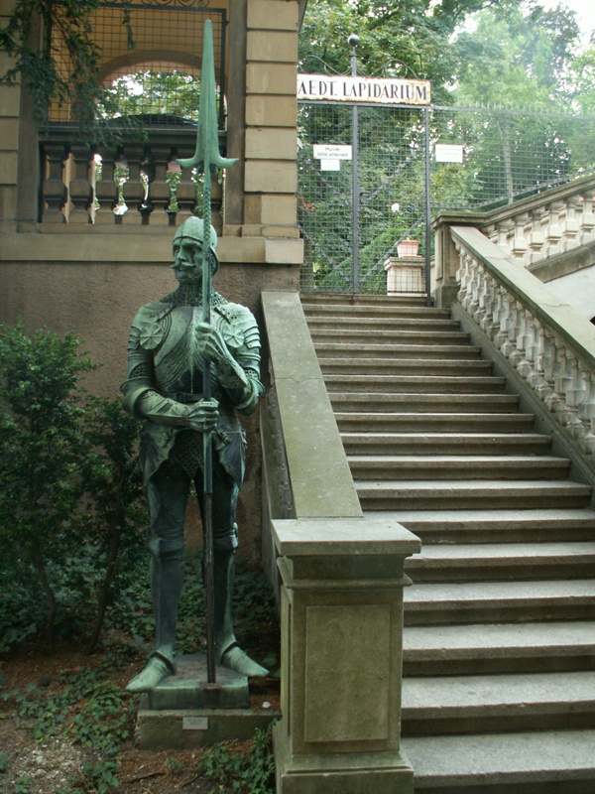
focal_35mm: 35
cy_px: 397
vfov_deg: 52.6
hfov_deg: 40.7
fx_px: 802
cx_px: 298
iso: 64
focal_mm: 5.86
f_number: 2.8
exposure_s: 1/40
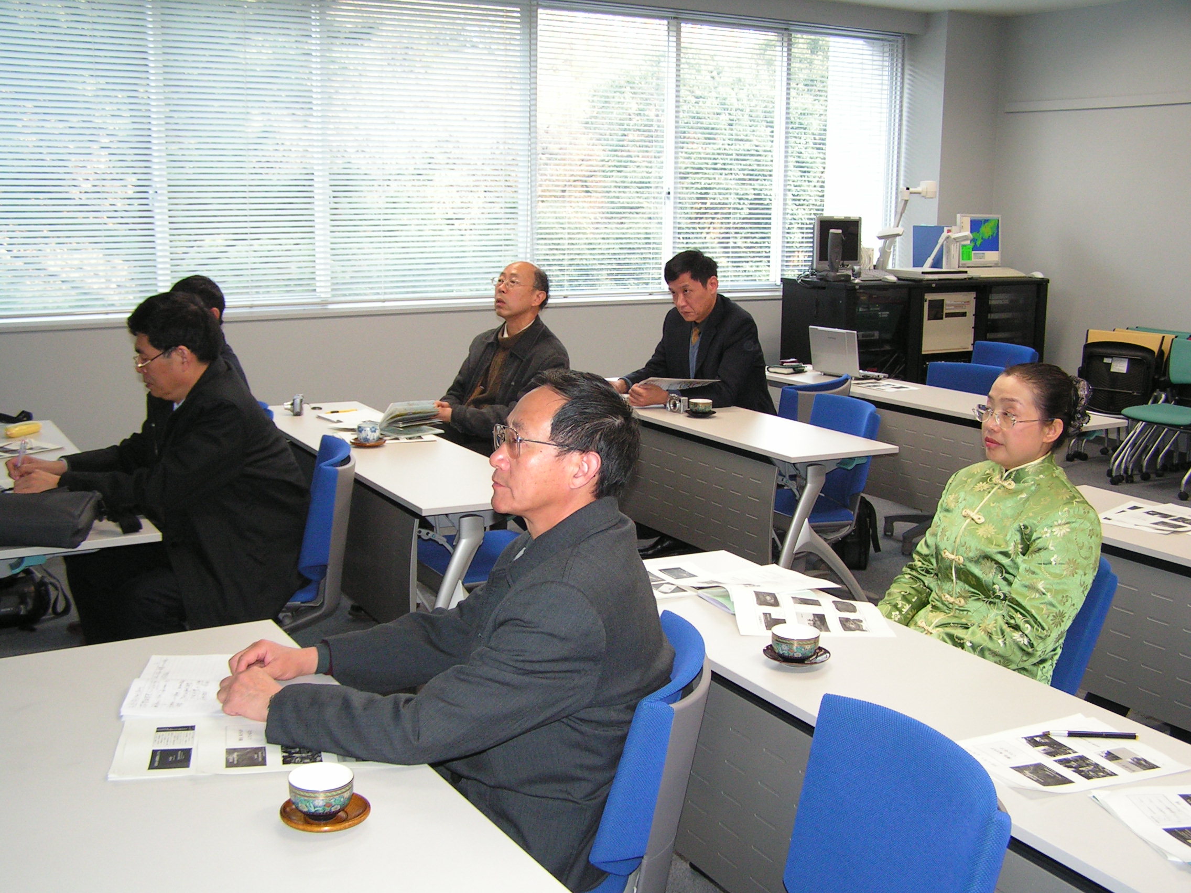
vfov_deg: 37.7
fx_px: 1307
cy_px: 446
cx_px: 596
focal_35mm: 38
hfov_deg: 49.0
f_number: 2.8
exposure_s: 1/50
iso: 100
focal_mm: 6.3
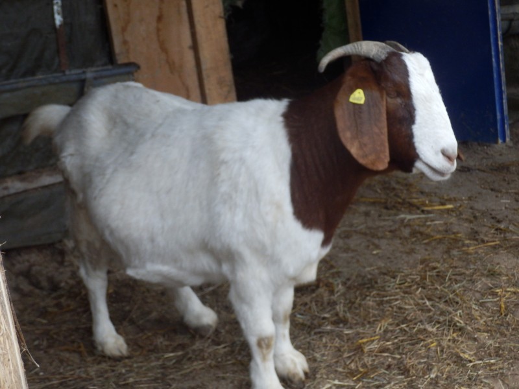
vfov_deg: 16.8
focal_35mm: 88
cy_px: 194
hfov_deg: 22.3
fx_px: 1319
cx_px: 260
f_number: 5.1
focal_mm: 15.5
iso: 250
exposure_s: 1/50
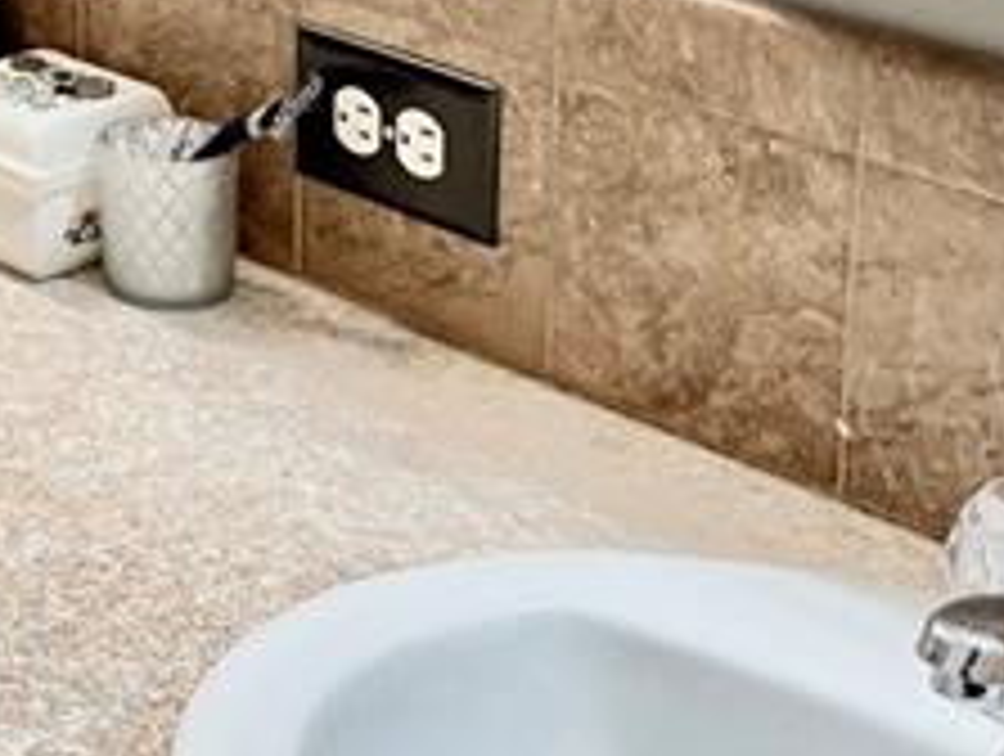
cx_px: -455
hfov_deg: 16.4
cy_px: -351
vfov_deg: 12.8
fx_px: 3196
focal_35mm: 110
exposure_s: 1/60
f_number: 1.78
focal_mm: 6.76
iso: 250
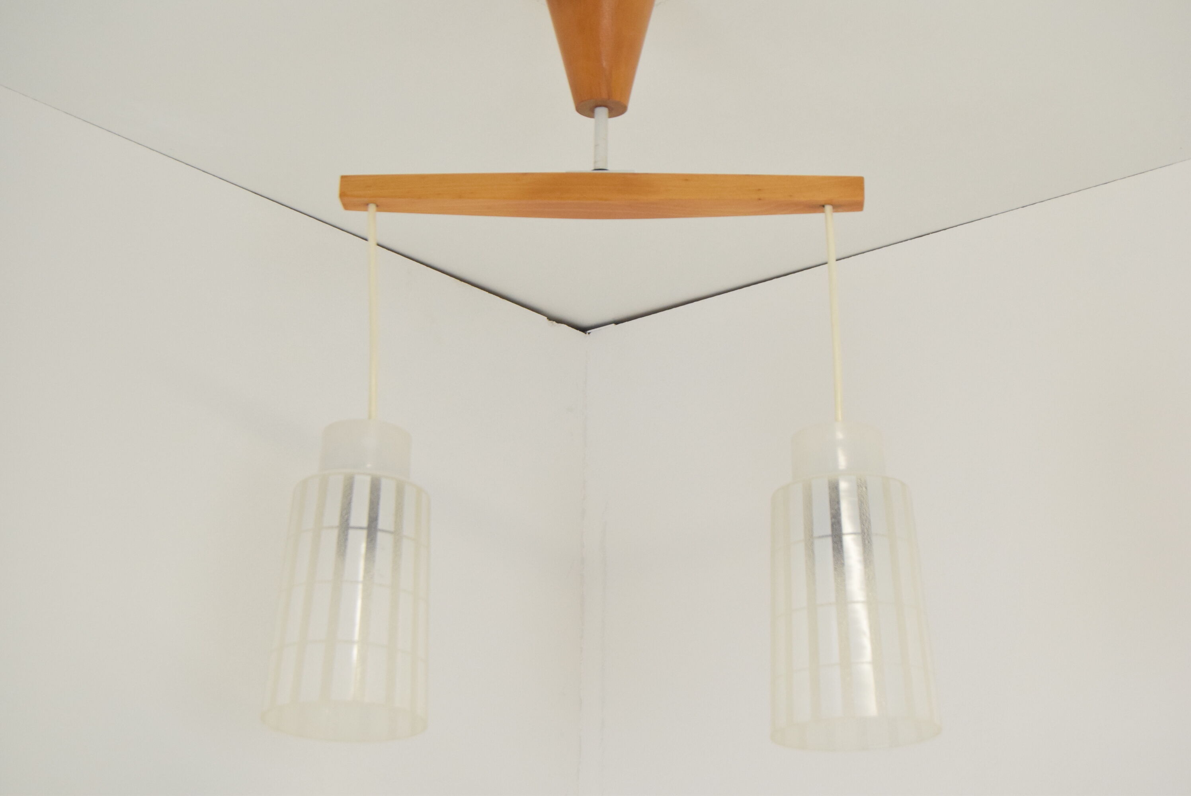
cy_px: 398
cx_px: 596
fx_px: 2086
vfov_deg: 21.6
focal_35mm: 63
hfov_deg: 31.9
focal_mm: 42
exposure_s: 1/200
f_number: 7.1
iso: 1600
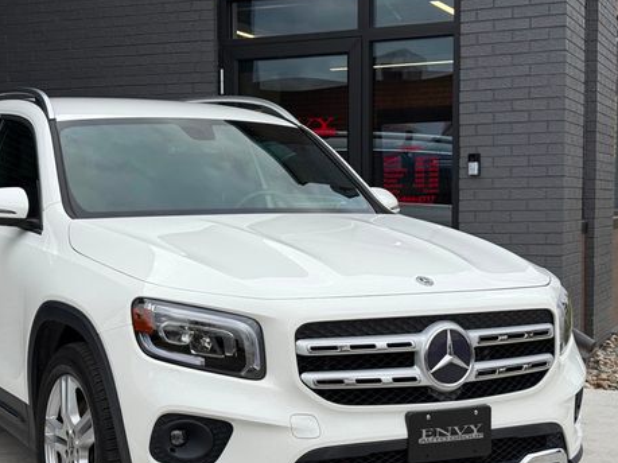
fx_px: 1196
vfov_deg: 21.9
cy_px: 287
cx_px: 233
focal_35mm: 67
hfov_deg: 28.9
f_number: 1.78
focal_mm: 6.76
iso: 64
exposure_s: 1/962
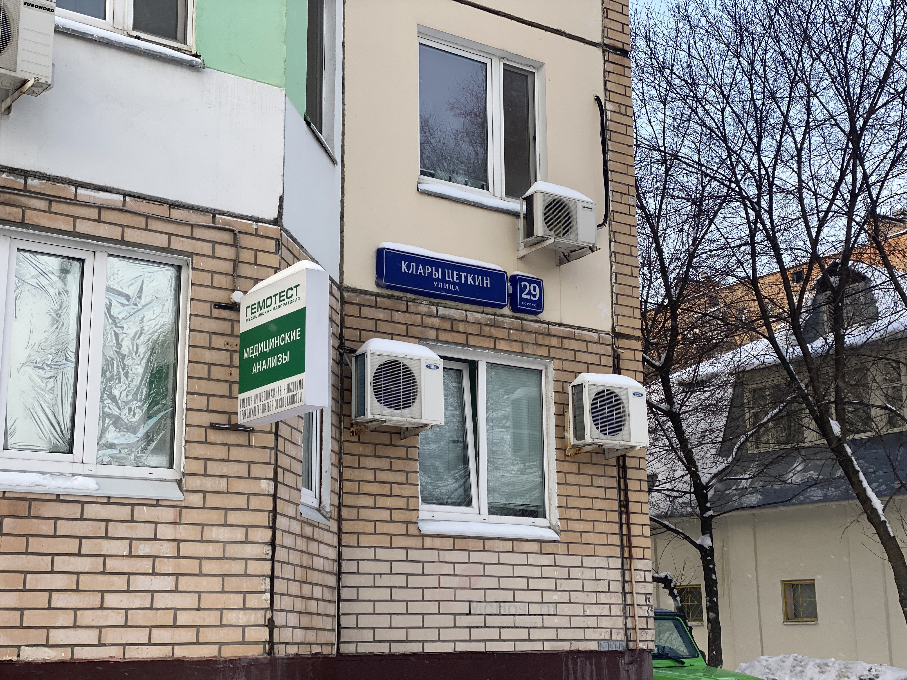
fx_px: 1362
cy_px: 340
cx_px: 454
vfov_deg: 28.0
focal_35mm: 52
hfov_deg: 36.8
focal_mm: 6
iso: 20
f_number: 2
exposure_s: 1/353
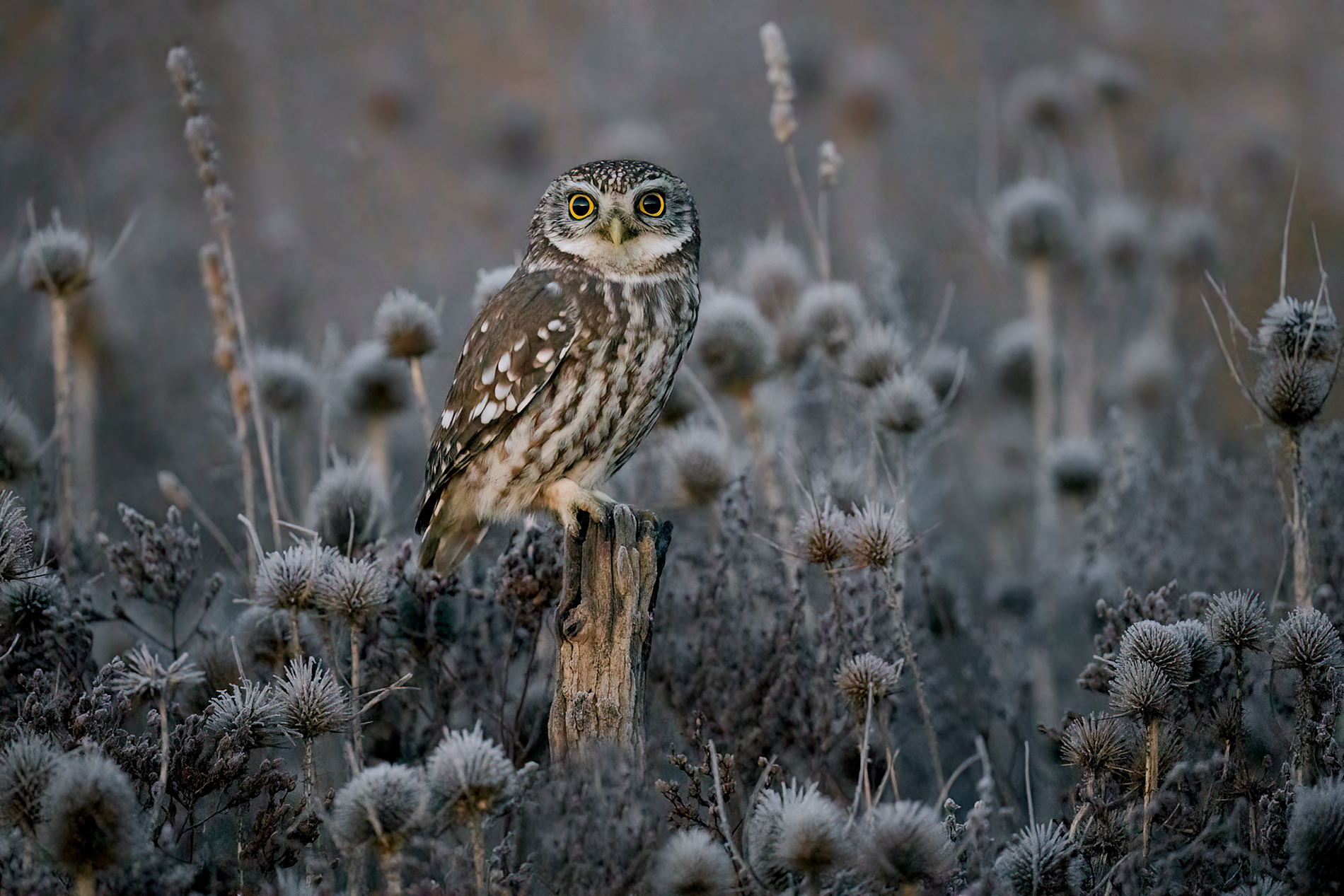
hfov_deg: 4.3
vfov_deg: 2.8
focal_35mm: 485
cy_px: 448
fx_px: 18107
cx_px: 672
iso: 32000
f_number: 6.3
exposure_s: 1/20
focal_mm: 485
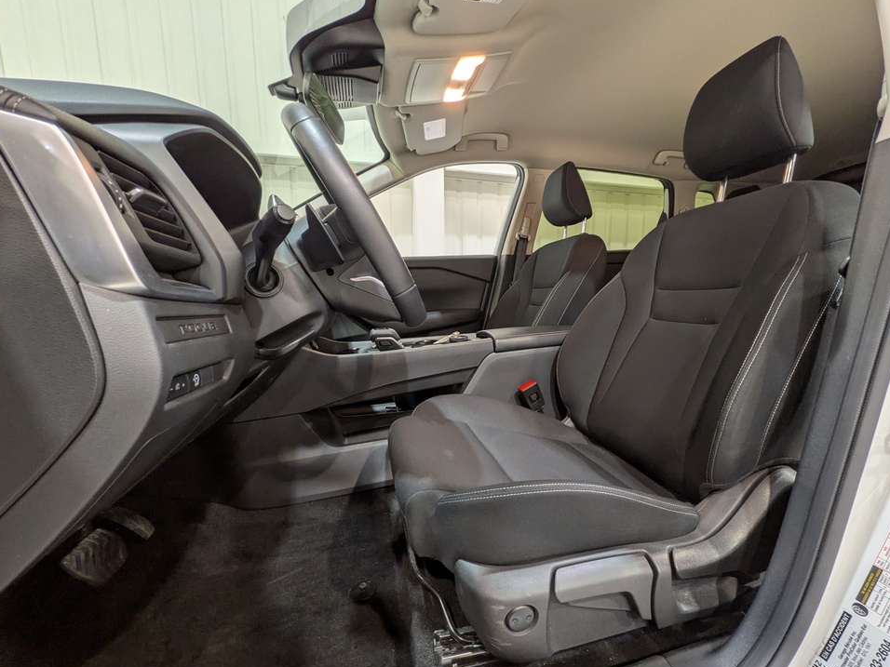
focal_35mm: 15
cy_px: 353
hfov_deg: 98.1
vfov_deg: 81.7
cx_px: 469
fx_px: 386
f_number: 2.2
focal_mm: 1.83
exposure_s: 1/33.3
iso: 63
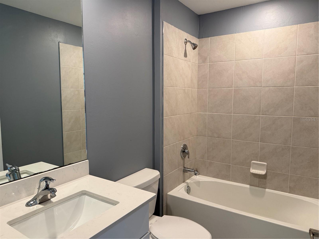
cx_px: 160
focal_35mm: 24
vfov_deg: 56.8
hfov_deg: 71.6
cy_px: 120
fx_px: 221
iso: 200
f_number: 1.78
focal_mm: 6.76
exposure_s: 1/120
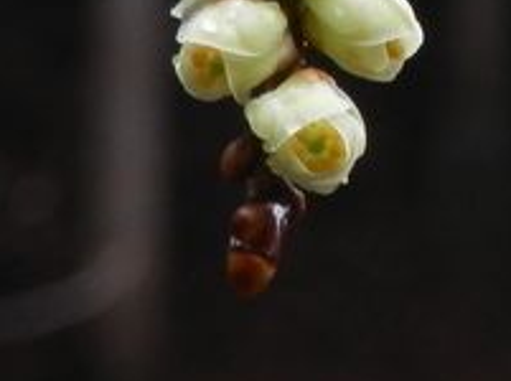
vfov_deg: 4.6
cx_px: 969
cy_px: -287
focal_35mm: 319
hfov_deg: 6.1
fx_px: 4701
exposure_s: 1/80
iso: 200
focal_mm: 14.4
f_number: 4.6
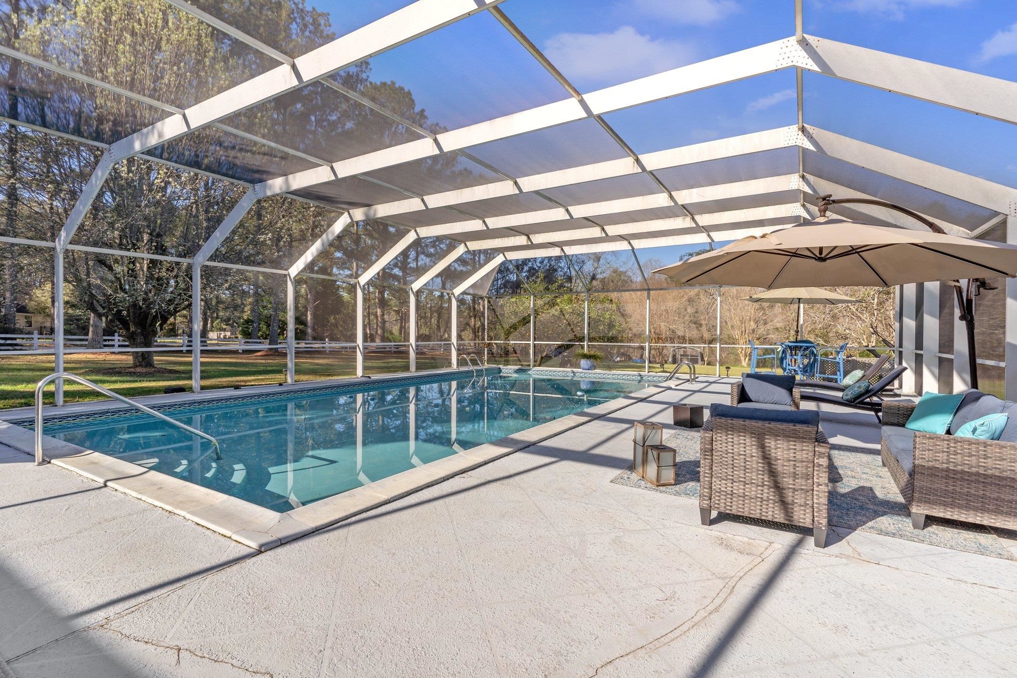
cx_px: 508
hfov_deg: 93.3
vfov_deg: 70.4
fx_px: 480
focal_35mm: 17
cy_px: 339
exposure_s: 1/100
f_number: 9
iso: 100
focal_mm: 17
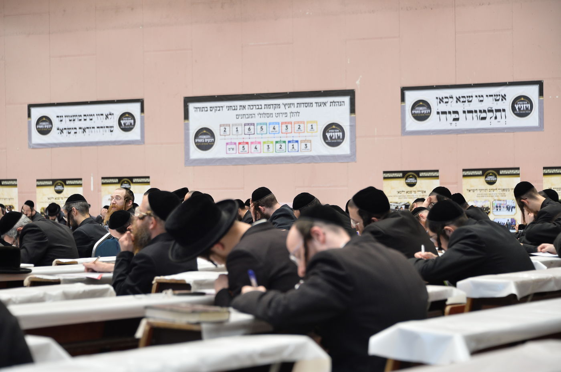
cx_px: 280
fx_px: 1806
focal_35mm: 116
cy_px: 186
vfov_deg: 11.8
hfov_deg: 17.7
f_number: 5.6
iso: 1000
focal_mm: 116
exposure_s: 1/60
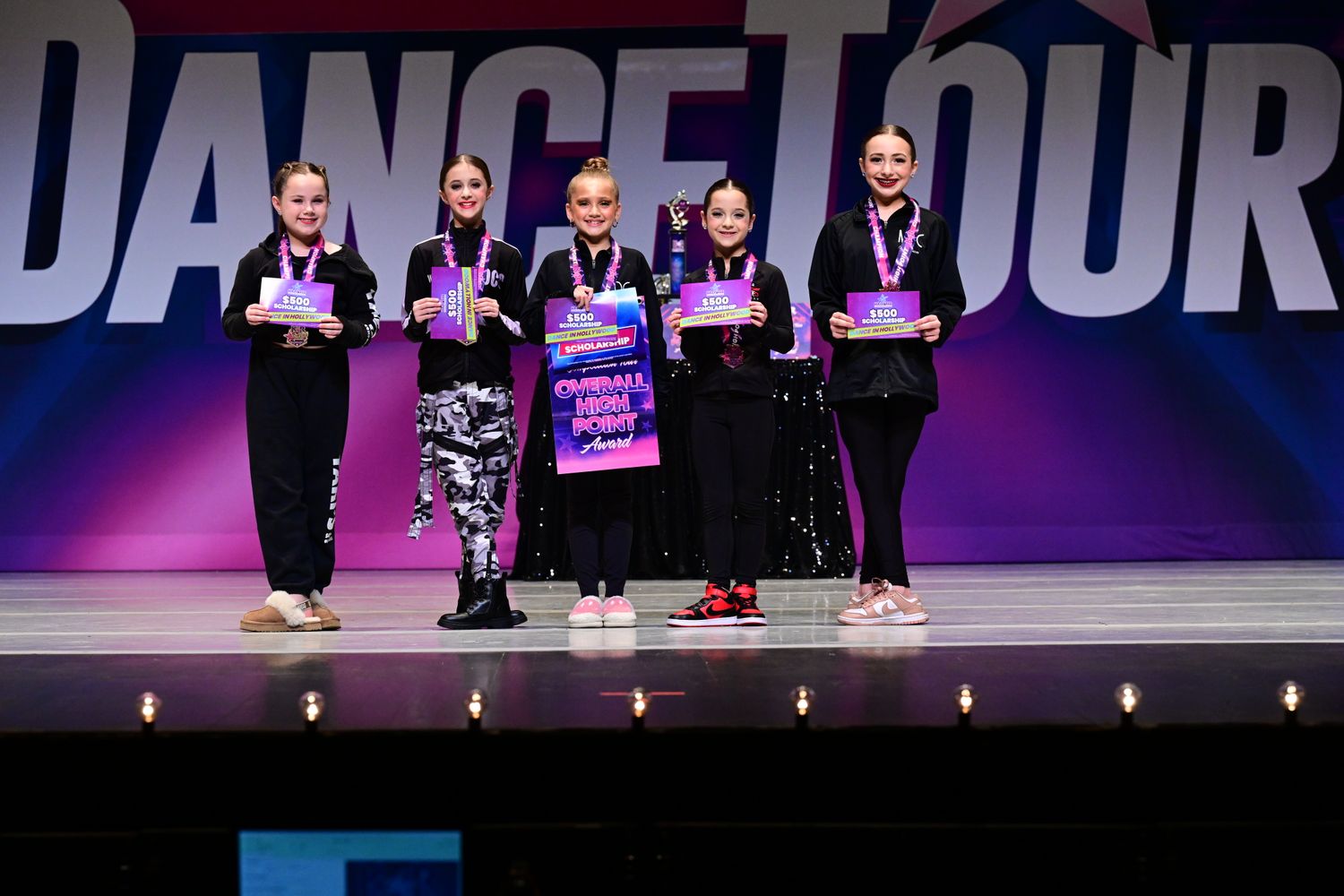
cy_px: 448
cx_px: 672
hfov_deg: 16.4
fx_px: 4666
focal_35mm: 125
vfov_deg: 11.0
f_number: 5
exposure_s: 1/1000
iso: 4000
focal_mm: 125
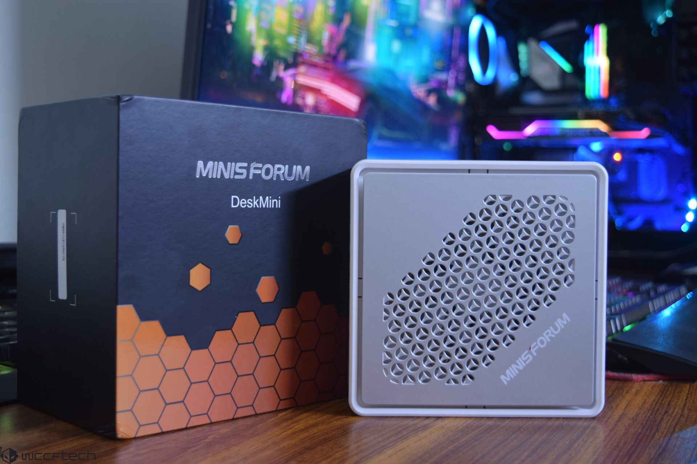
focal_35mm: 46
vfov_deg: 28.9
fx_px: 900
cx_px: 348
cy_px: 232
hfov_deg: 42.3
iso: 400
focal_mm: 31
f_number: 4.2
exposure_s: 1/8
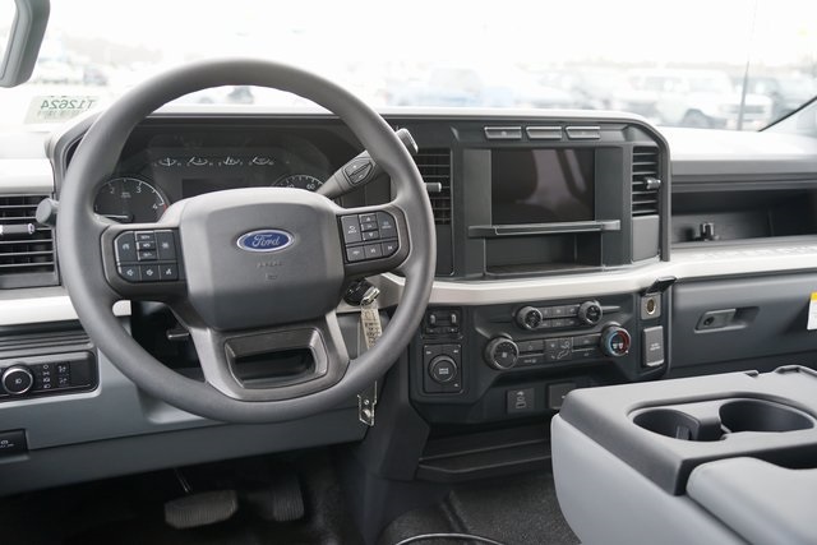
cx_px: 408
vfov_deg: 36.9
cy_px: 272
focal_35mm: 36
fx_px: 817
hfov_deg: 53.1
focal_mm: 36
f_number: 4
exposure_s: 1/60
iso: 400
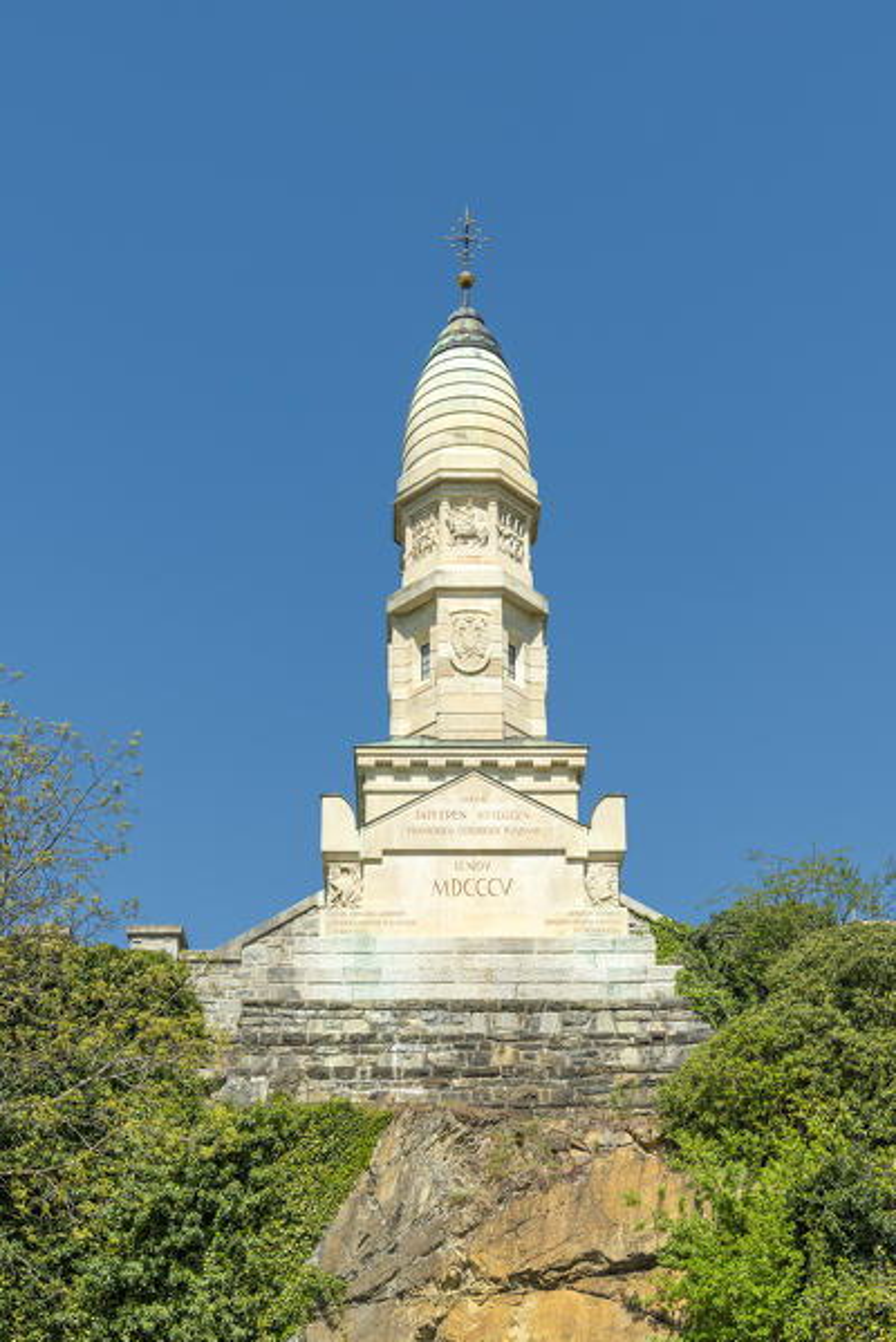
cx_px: 448
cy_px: 671
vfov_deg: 46.4
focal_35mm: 42
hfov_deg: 31.9
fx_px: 1566
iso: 200
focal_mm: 42
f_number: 9
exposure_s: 1/250
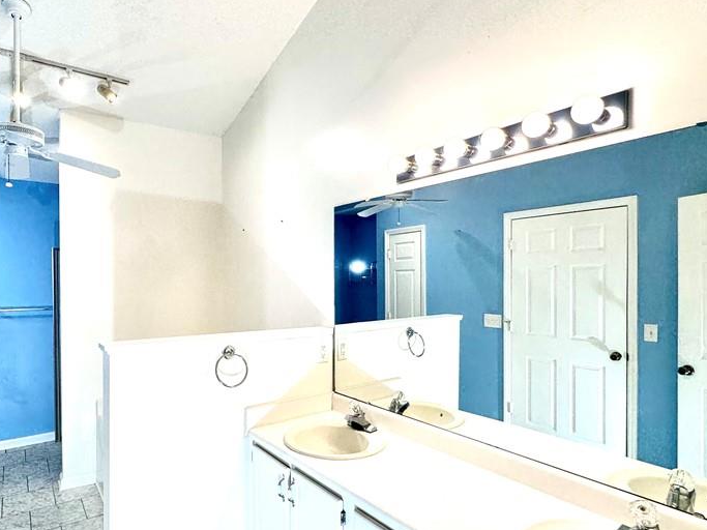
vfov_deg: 63.3
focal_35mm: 21
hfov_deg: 78.5
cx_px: 299
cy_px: 287
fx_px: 429
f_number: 2.2
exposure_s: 1/120
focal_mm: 2.22
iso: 64
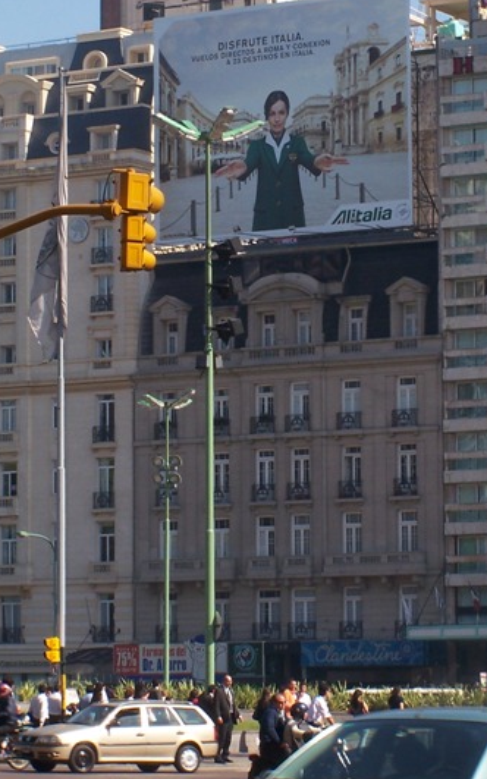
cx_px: 277
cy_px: 227
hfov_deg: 9.0
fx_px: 3078
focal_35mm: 145
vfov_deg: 14.4
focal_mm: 15.6
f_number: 8
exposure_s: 1/200
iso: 80
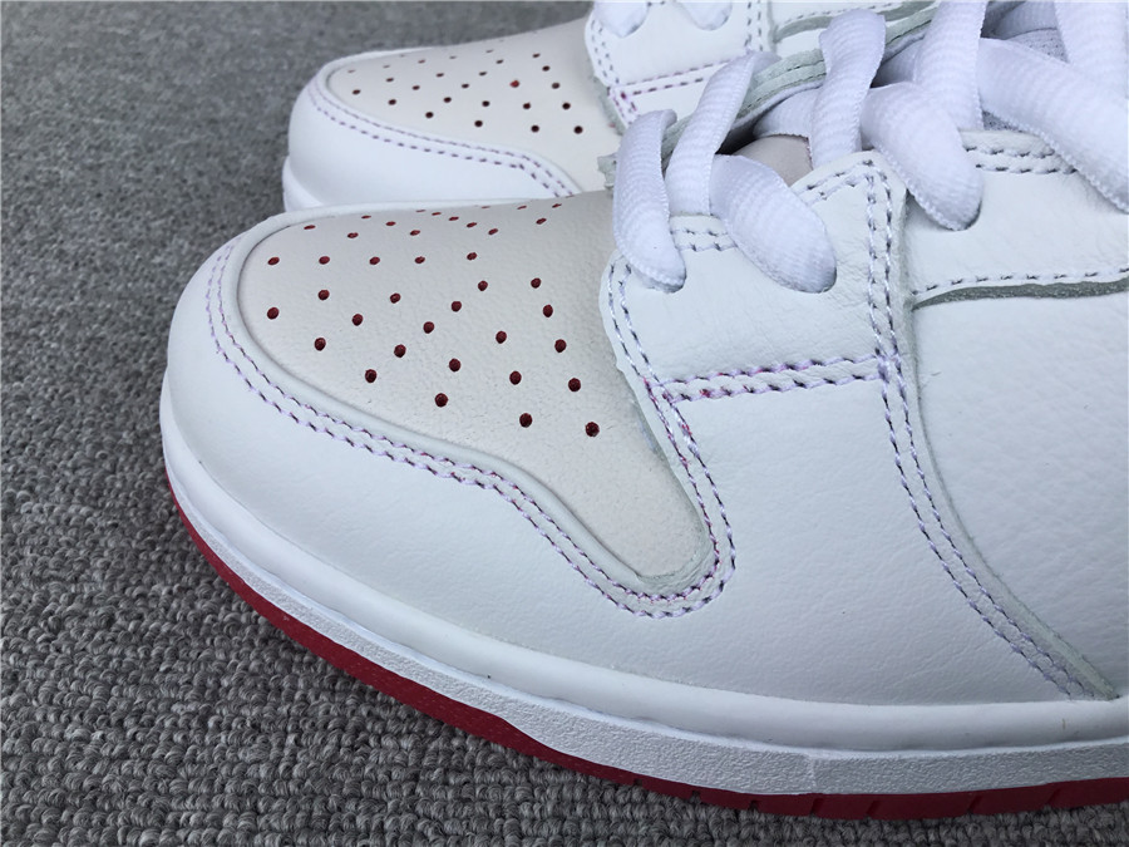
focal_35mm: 31
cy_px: 424
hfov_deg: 58.4
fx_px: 1011
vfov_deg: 45.4
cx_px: 564
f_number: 2.4
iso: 25
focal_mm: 3.3
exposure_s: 1/375
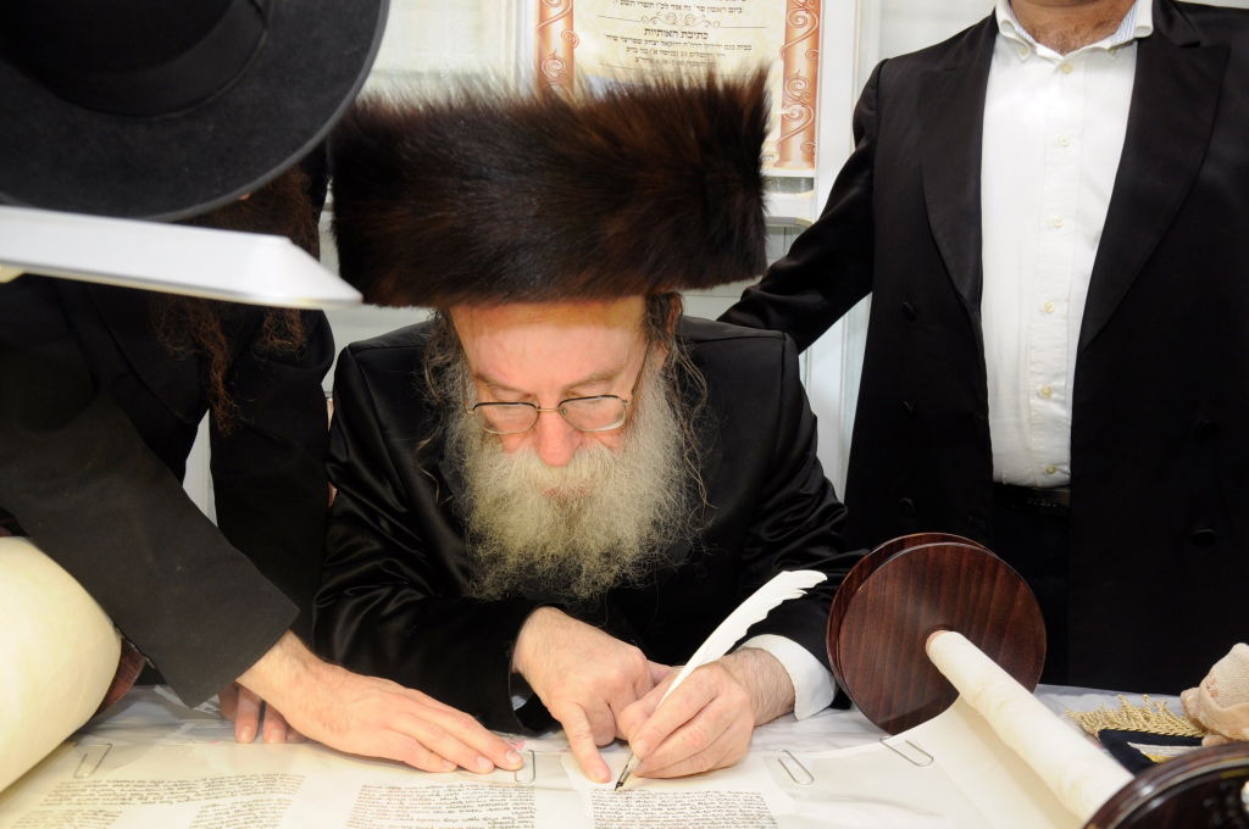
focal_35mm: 38
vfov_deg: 35.4
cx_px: 624
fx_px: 1299
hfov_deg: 51.3
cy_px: 414
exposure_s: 1/60
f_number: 5.6
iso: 640
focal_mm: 25
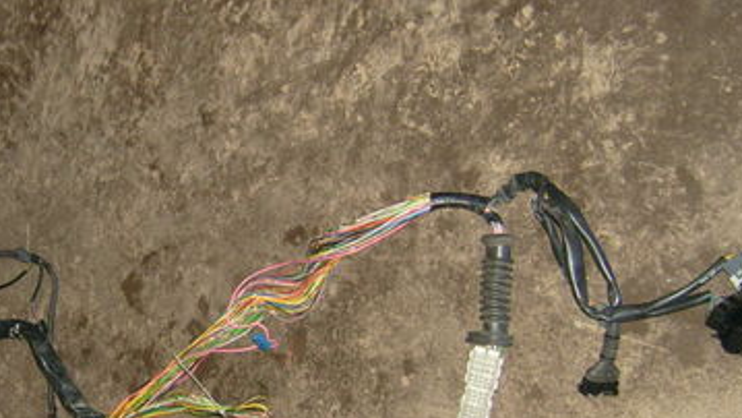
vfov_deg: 17.7
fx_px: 1338
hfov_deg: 30.3
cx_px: 159
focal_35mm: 68
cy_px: 263
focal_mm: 5.95
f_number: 2.8
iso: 100
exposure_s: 1/60
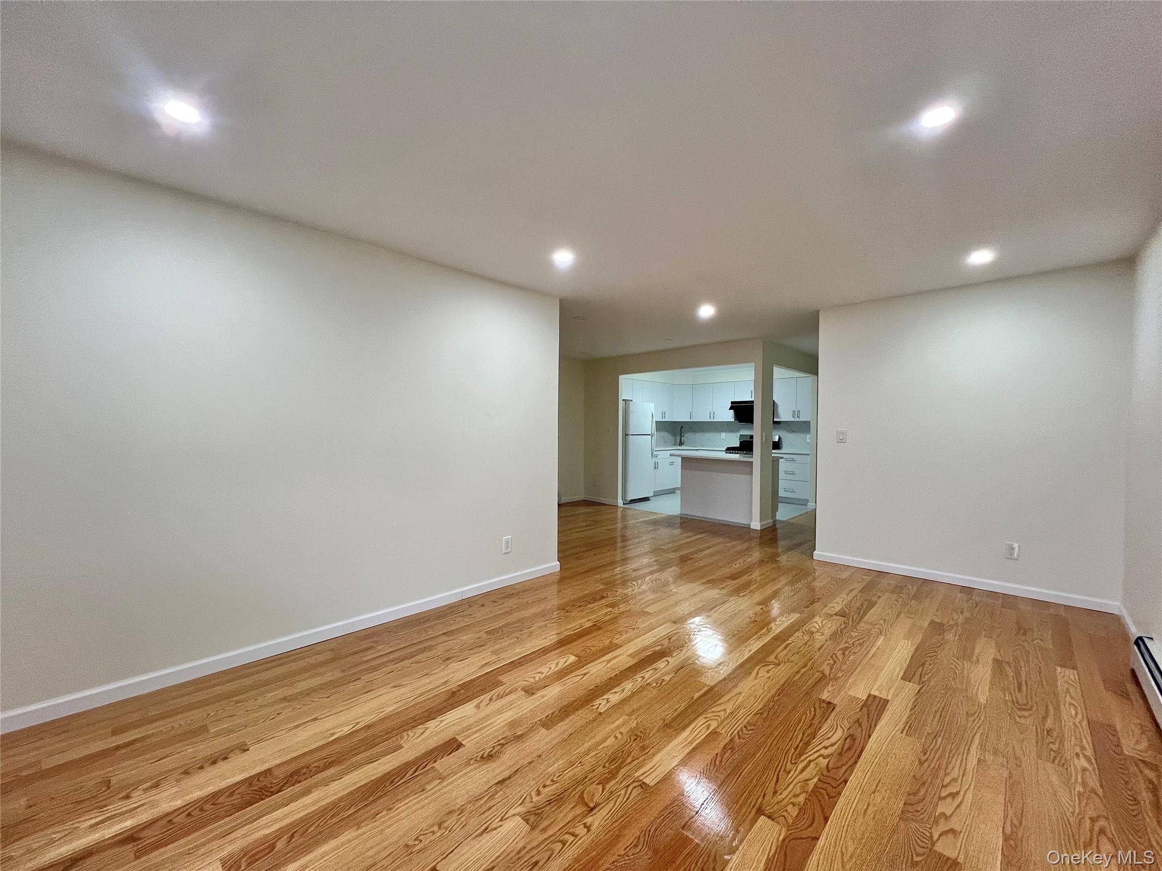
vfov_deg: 89.9
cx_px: 581
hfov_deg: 106.2
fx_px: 436
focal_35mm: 13
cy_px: 436
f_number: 1.8
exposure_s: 1/120
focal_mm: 1.57
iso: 250
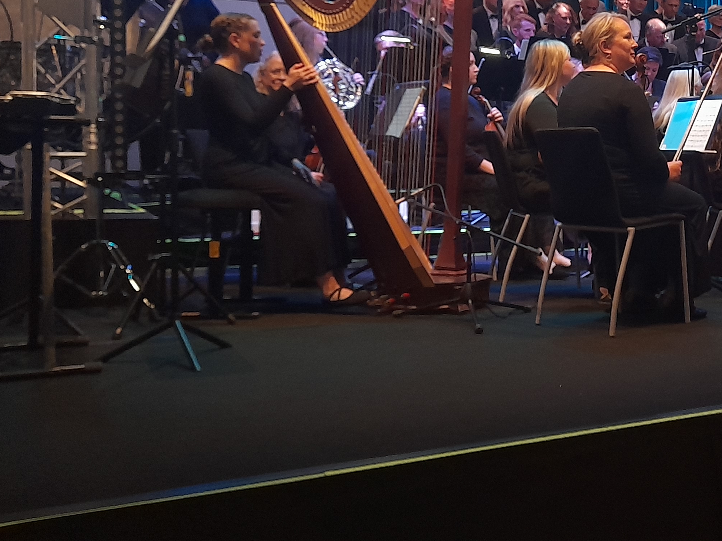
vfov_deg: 28.8
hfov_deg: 35.7
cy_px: 157
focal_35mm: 50
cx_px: 663
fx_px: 1043
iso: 320
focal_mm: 4.6
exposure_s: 1/50
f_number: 2
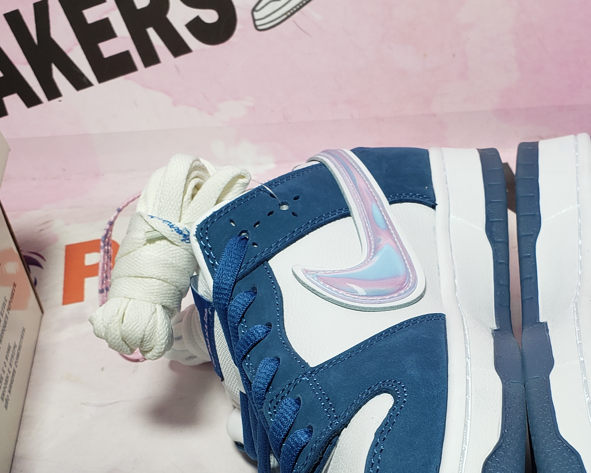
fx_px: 927
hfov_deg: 35.1
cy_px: 405
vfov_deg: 27.8
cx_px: 388
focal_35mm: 53
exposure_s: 1/202
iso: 50
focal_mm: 4.3
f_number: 2.4
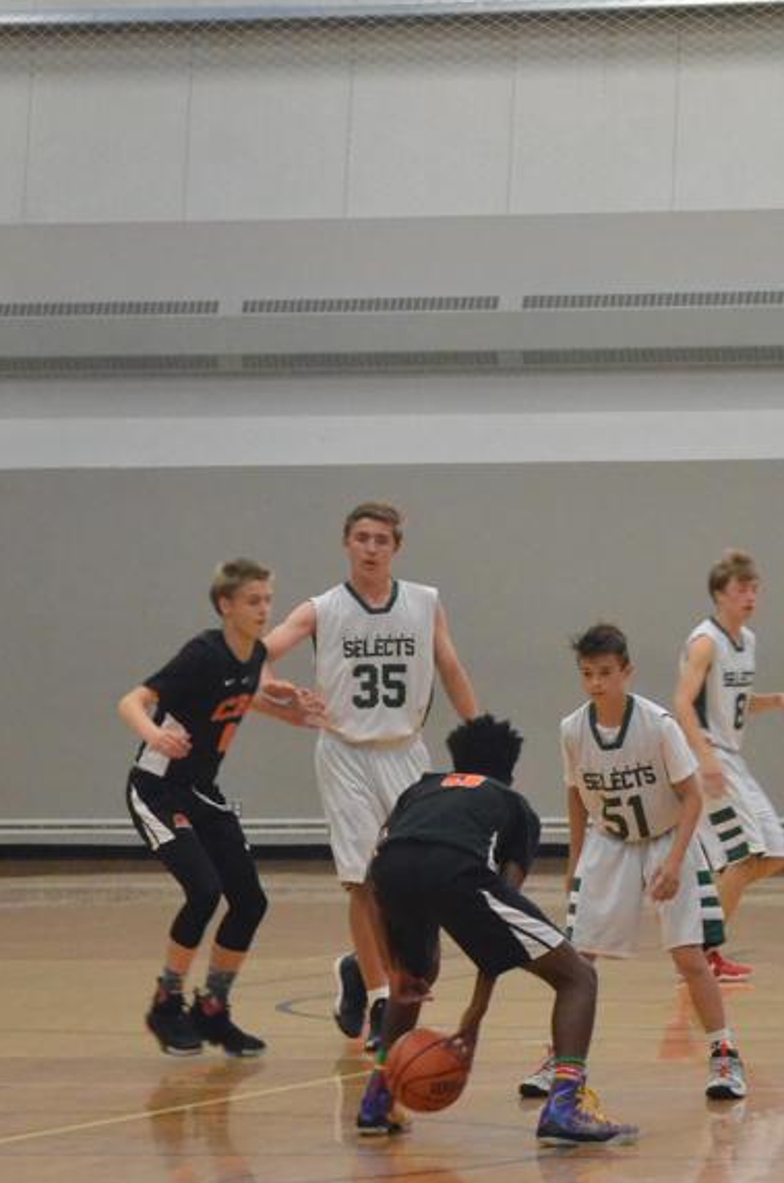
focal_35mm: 231
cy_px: 461
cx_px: 629
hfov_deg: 5.9
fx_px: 7578
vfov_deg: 8.9
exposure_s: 1/200
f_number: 7.1
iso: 6400
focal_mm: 86
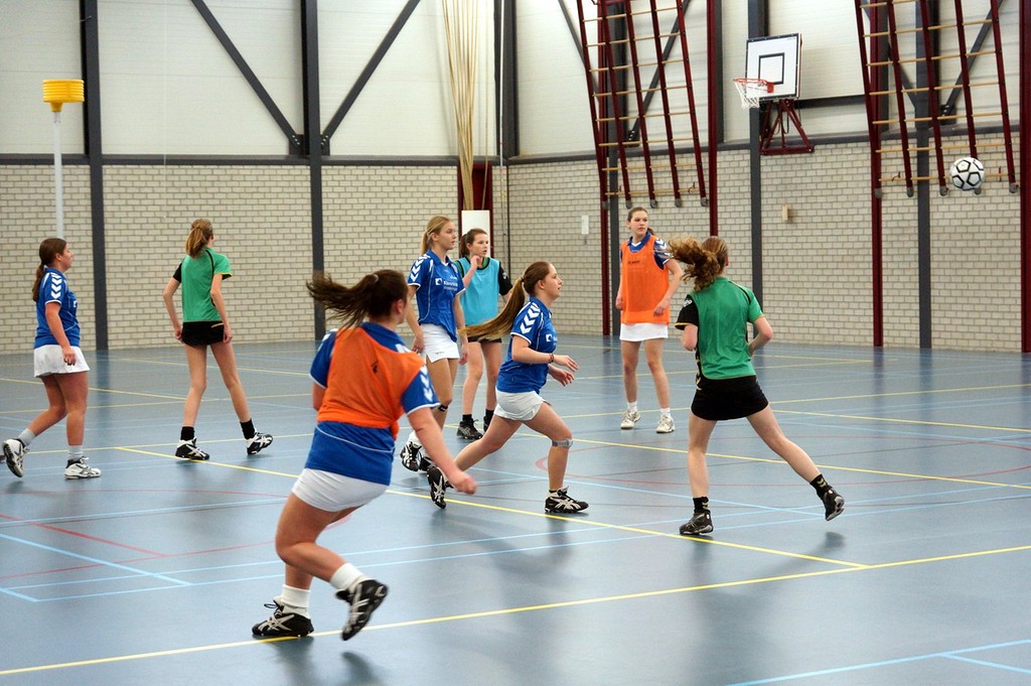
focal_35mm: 75
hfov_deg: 27.0
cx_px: 516
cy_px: 343
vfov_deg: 18.2
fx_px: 2146
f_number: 2.8
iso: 1250
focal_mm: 50
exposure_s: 1/320
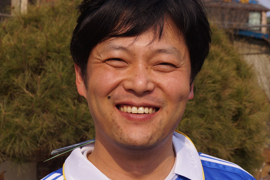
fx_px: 682
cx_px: 122
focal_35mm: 91
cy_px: 128
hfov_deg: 22.4
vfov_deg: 15.0
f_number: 9
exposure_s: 1/250
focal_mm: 35
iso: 100
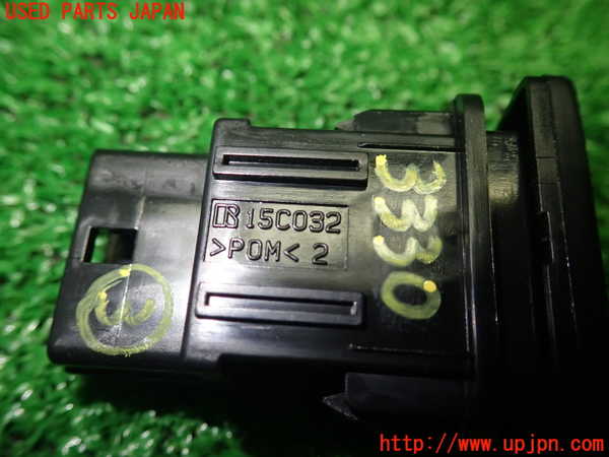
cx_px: 304
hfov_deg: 60.0
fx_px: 528
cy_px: 228
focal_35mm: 30
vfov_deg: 46.8
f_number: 2.3
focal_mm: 5.5
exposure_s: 1/125
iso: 320
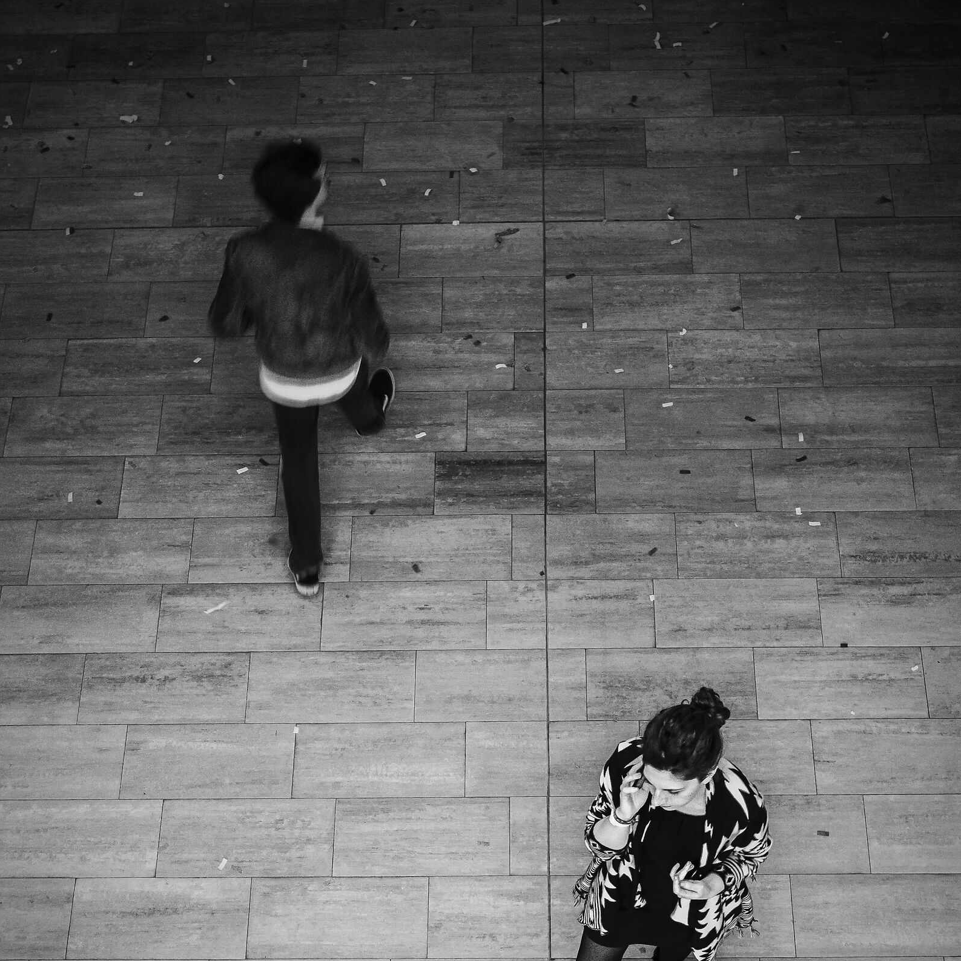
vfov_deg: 28.4
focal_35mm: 60
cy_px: 705
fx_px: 1873
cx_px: 480
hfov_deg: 28.8
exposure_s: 1/30
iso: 400
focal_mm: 31
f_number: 5.6
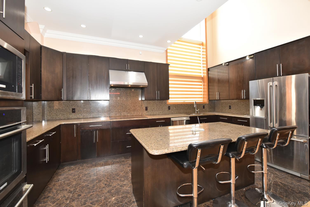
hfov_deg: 100.4
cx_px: 155
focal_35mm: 15
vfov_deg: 77.4
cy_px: 104
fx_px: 129
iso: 1600
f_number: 3.5
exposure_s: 1/160
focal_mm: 15
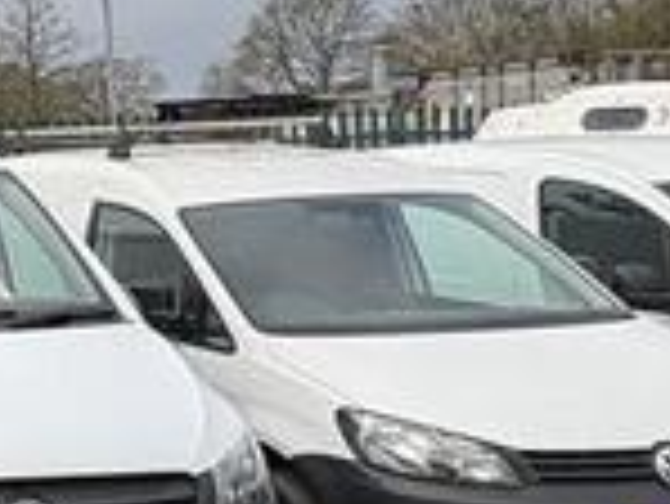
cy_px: 135
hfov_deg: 17.7
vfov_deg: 17.5
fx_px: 1627
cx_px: -607
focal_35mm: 84
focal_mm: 2.22
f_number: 2.2
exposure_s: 1/1143
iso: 50
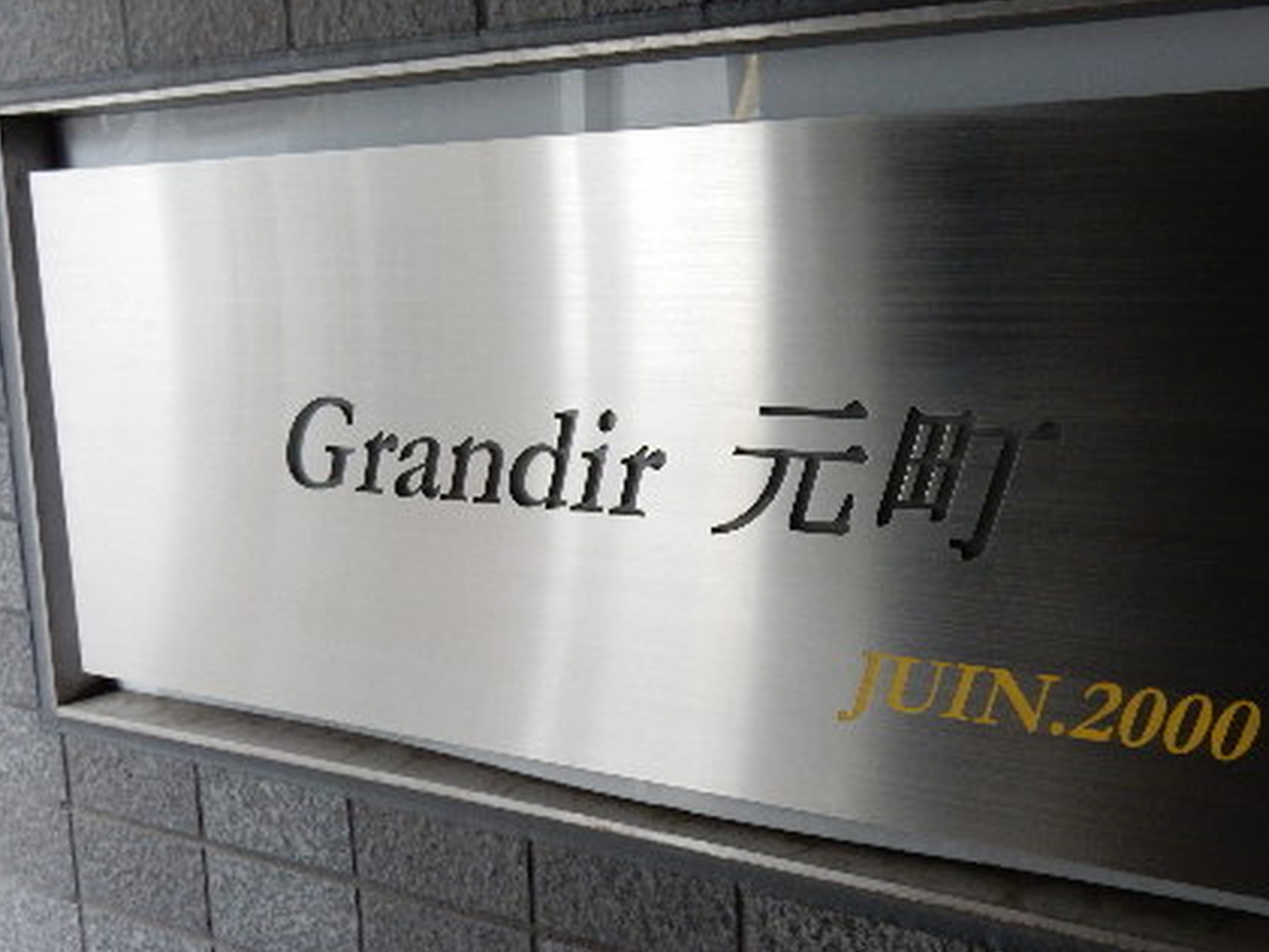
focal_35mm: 38
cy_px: 446
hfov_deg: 48.3
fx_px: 1393
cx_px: 832
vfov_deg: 37.7
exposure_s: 1/30
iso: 280
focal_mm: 4.5
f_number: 3.7
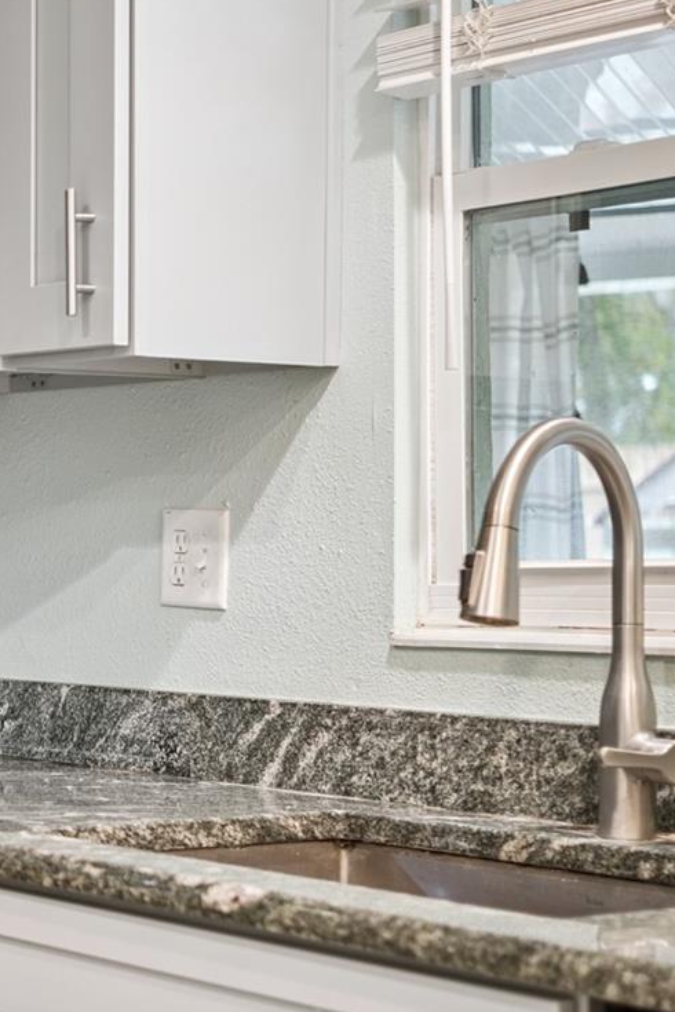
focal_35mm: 87
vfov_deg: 23.4
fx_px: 2447
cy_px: 570
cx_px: -223
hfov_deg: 14.9
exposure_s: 1/80
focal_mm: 40
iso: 800
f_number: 2.5
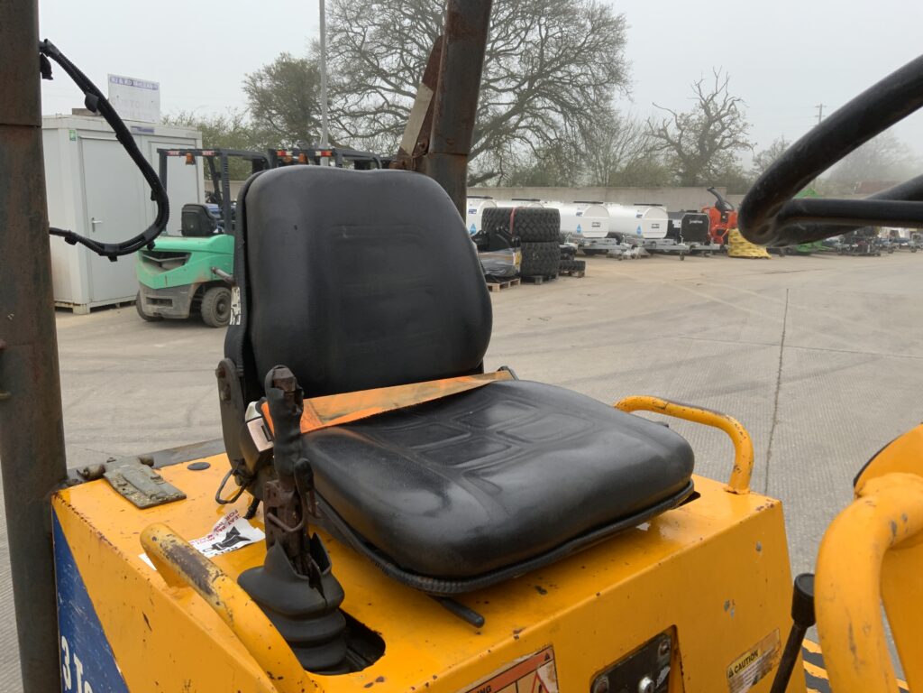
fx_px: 773
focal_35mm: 29
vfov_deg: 48.2
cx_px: 462
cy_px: 346
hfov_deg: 61.7
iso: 16
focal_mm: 3
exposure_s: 1/183
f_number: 1.8
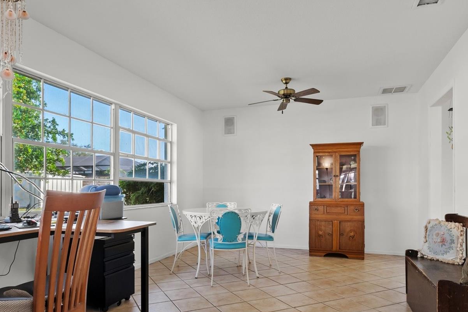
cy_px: 188
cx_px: 224
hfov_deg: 73.7
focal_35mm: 24
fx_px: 312
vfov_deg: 52.8
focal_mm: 12
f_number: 8
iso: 500
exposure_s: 1/6
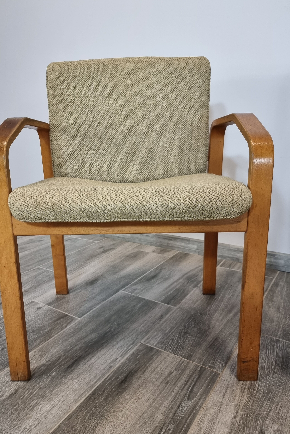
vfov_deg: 69.4
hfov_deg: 49.5
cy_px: 220
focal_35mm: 26
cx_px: 134
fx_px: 314
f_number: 1.8
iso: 125
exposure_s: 1/100
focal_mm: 6.7
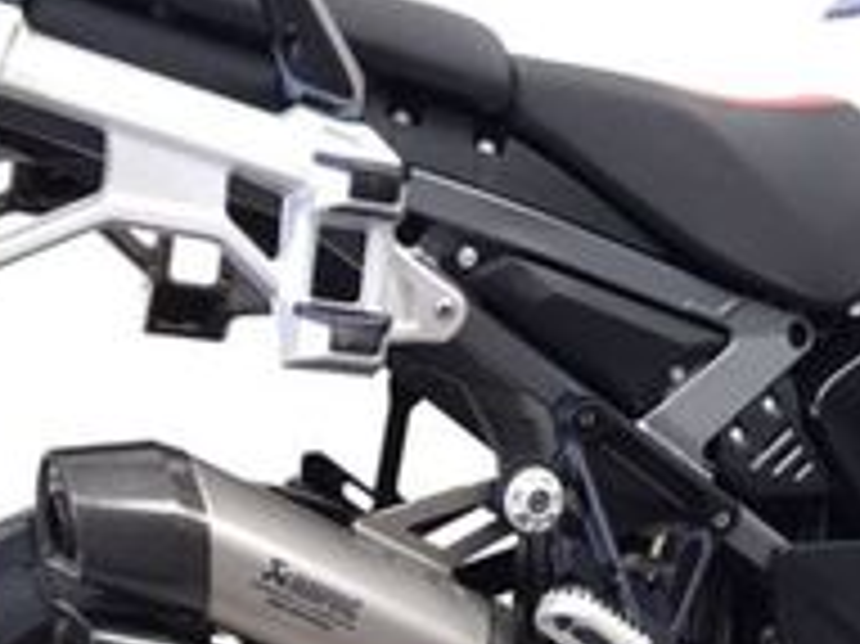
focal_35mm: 77
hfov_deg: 25.2
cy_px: 342
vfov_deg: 19.1
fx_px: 1912
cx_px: 581
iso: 125
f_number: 1.8
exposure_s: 1/50
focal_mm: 5.4
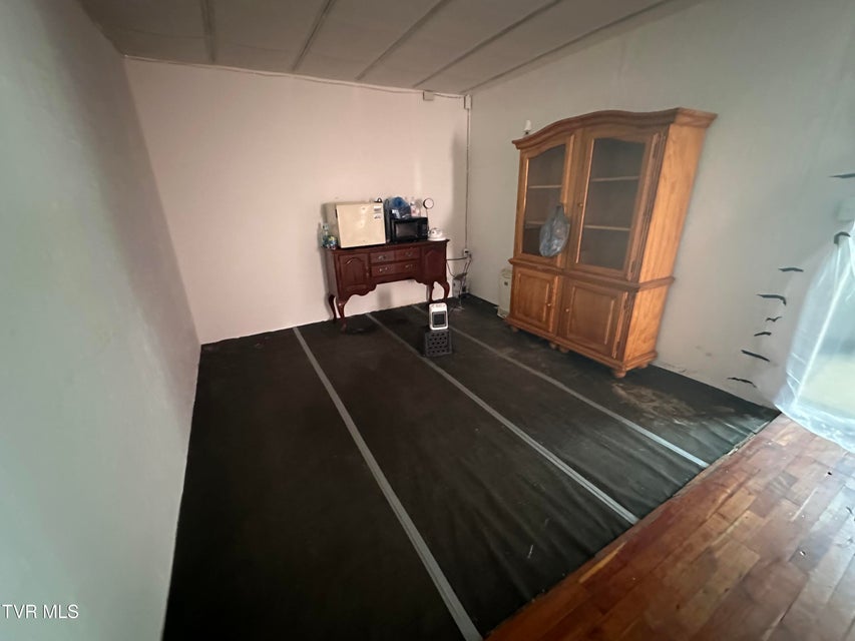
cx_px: 428
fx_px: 346
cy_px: 320
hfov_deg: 102.1
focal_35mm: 14
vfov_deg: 85.7
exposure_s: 1/30
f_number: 2.2
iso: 1250
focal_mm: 2.22
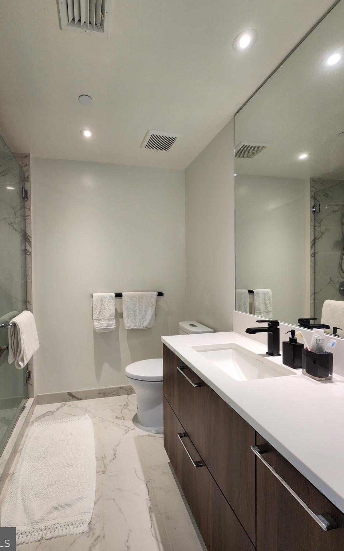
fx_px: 210
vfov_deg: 105.3
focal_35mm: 14
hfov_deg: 77.6
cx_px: 135
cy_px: 277
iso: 100
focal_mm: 2.2
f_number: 2.2
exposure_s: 1/60
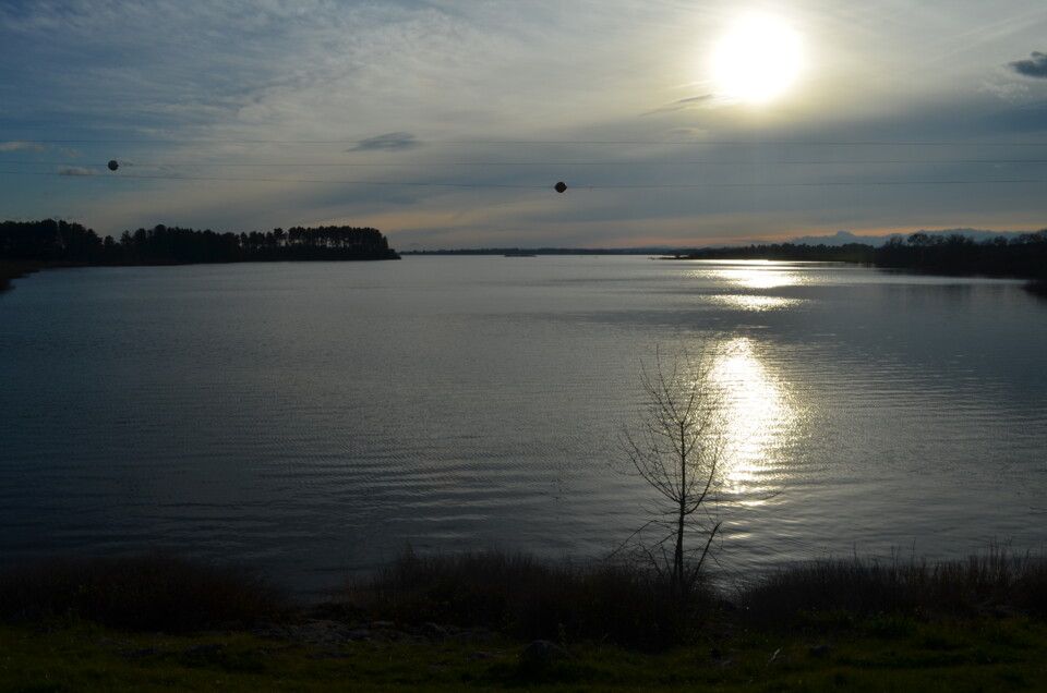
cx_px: 524
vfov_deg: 47.7
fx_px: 784
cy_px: 346
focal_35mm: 27
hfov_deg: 67.5
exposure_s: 1/640
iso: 100
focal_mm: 18
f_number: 13
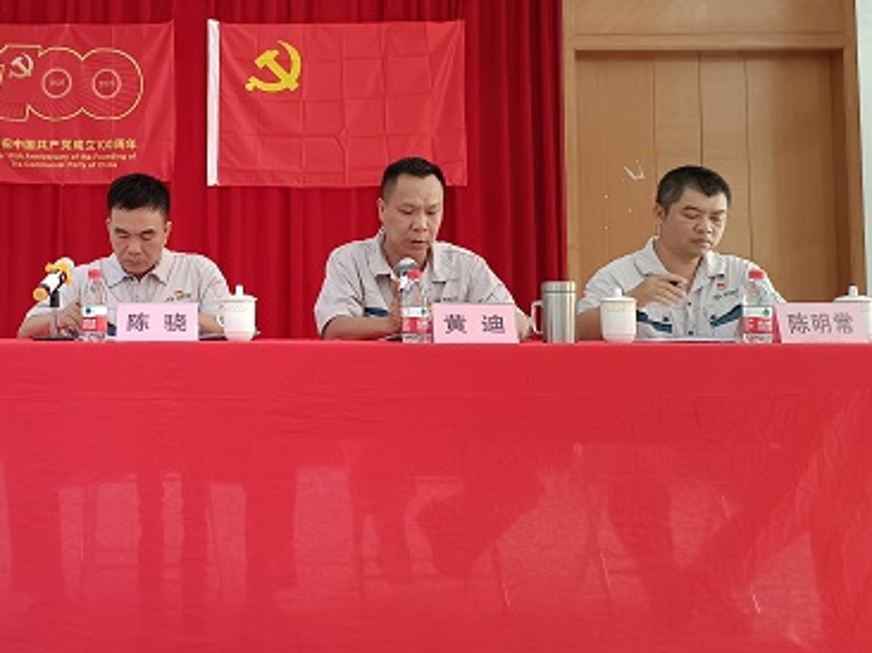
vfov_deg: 35.0
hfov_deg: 44.1
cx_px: 205
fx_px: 1032
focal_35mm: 41
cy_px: 257
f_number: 1.89
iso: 843
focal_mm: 4.71
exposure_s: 1/50
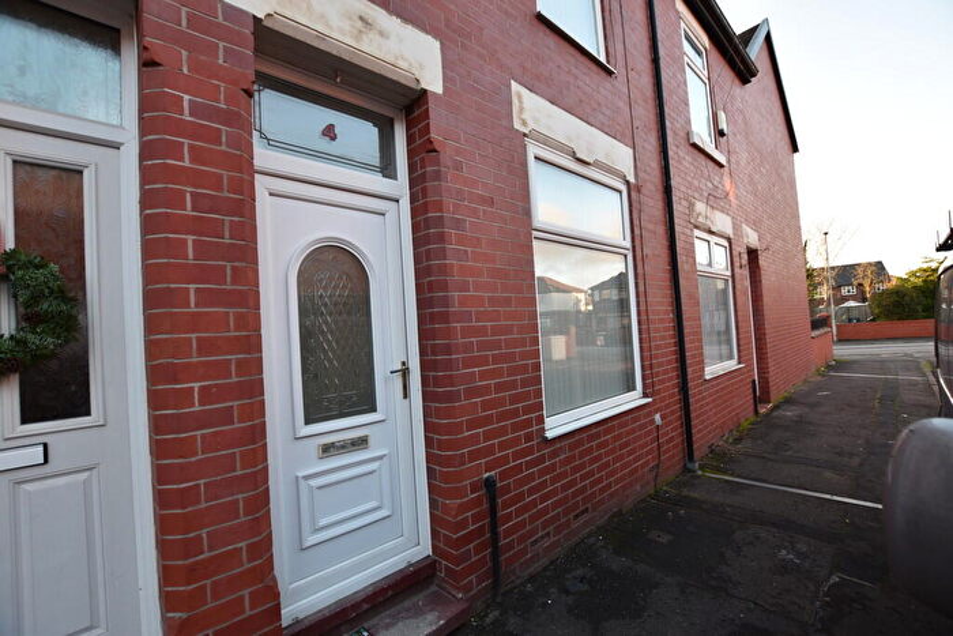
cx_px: 476
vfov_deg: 77.4
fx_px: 397
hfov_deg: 100.4
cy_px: 318
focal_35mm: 15
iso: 100
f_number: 4.5
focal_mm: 10
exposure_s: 1/80
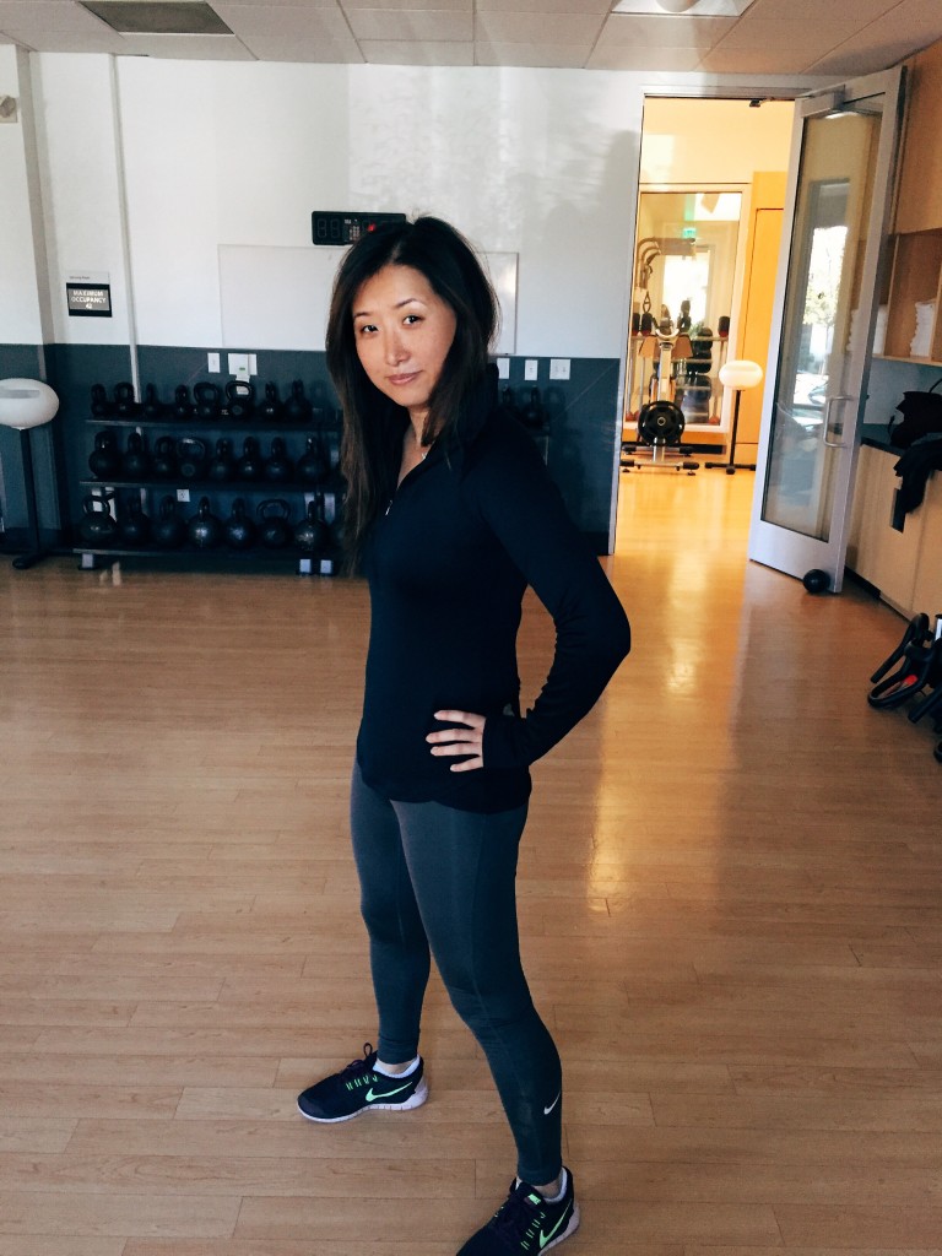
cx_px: 471
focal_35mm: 29
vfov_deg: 61.7
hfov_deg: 48.2
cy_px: 628
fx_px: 1052
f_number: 2.2
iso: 200
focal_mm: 4.15
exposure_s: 1/30
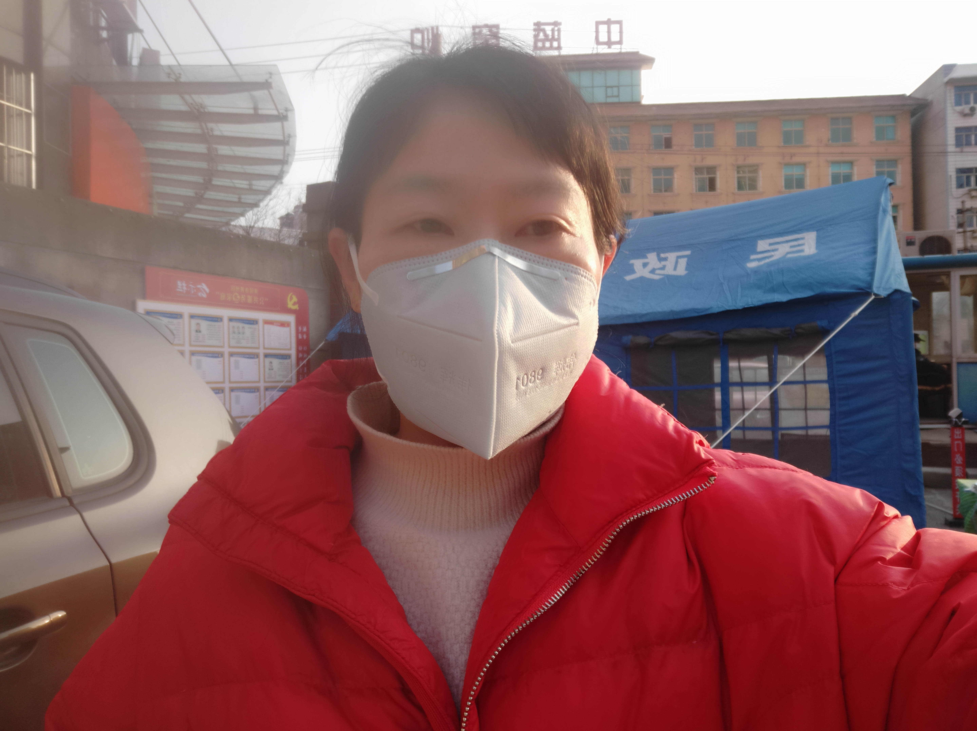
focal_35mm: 22
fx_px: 621
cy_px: 366
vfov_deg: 61.0
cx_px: 488
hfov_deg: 76.4
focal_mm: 3.86
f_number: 2.2
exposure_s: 1/376
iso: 100
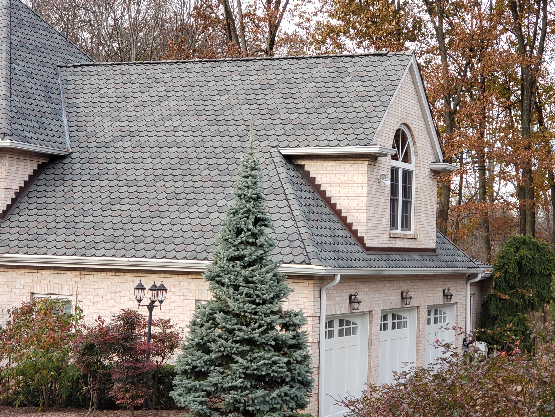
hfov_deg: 36.2
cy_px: 210
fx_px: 850
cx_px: 281
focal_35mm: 53
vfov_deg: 27.5
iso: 40
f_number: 2.4
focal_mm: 6
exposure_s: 1/120
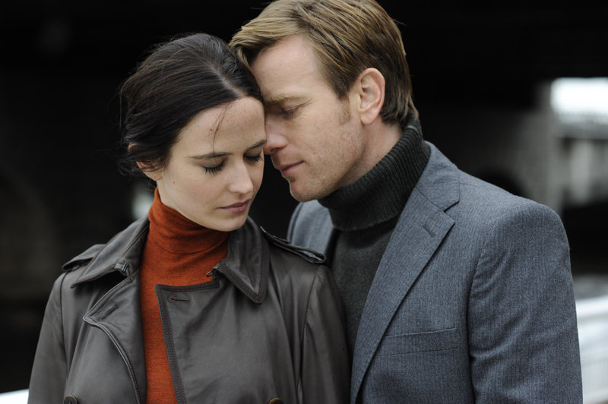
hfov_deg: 23.9
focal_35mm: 85
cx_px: 304
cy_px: 202
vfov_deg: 16.0
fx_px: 1434
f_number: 4
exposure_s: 1/200
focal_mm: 85
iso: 800
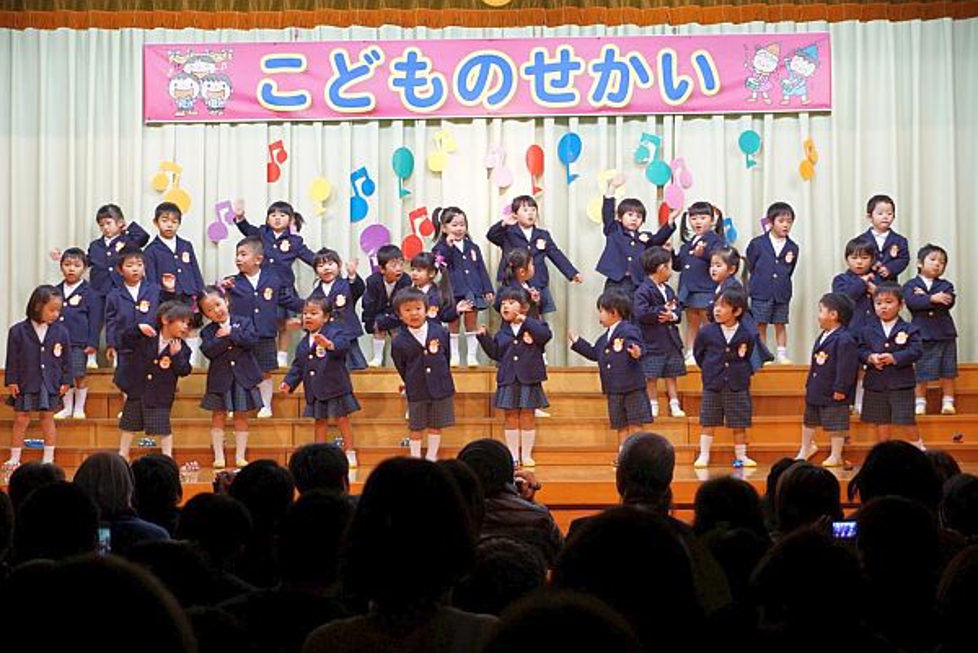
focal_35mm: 60
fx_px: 1631
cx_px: 489
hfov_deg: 33.4
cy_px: 326
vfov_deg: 22.7
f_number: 4.5
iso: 1250
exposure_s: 1/80
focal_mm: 40
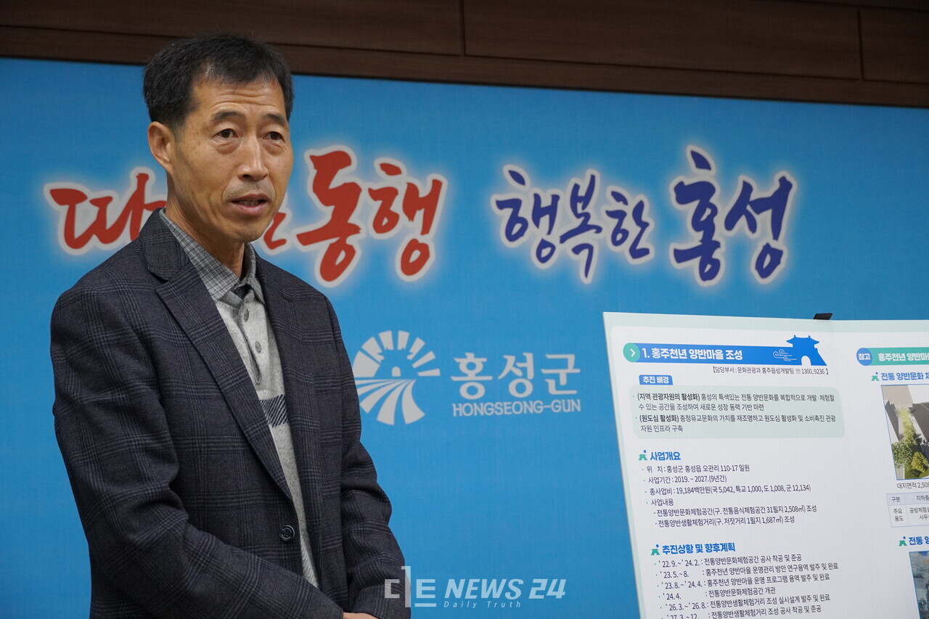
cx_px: 464
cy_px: 310
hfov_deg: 31.9
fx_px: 1625
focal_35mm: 63
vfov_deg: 21.6
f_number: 5
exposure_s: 1/160
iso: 2000
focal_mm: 42
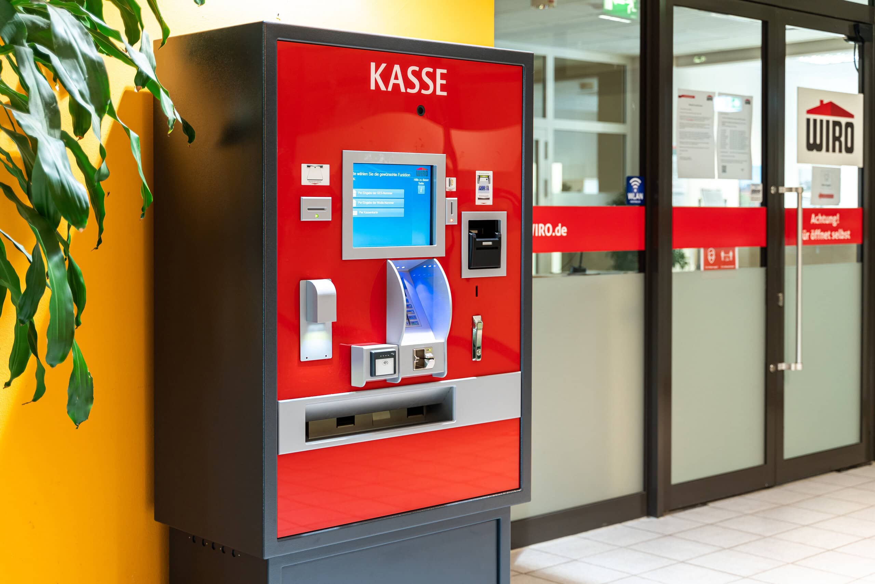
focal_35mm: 52
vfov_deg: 26.0
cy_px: 292
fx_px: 1264
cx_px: 438
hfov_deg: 38.2
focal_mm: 52
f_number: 2.8
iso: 400
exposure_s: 1/20
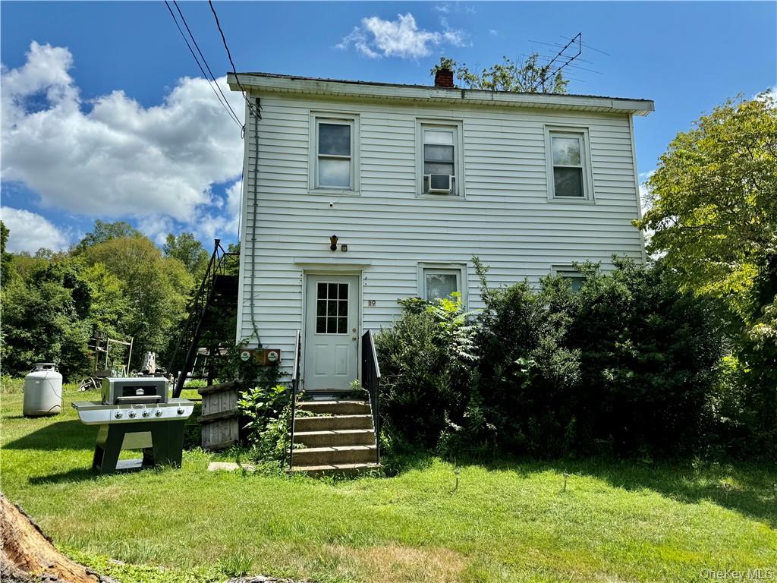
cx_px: 388
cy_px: 292
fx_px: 539
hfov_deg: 71.6
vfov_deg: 56.8
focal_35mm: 24
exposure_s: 1/3413
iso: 80
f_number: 1.78
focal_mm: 6.76
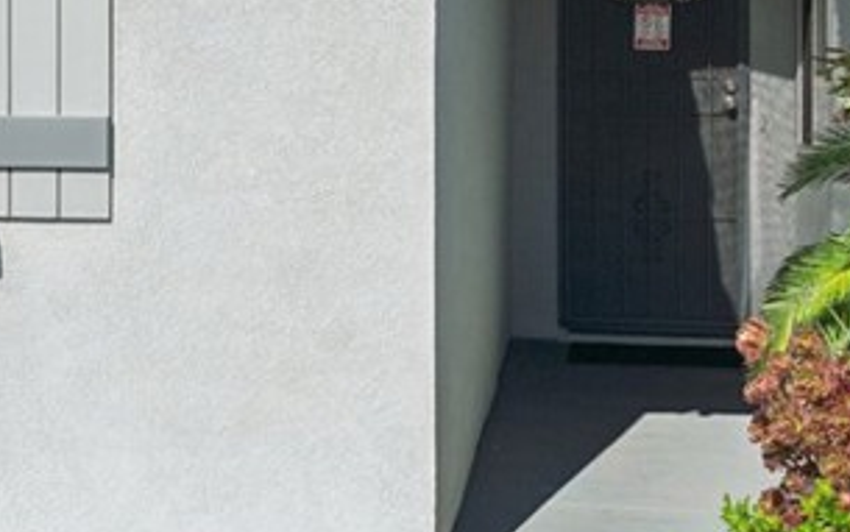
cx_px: 268
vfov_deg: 15.8
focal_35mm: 82
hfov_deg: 25.1
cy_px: 81
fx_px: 1901
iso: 100
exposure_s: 1/320
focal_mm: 24
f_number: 8
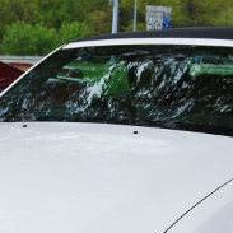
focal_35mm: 125
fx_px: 952
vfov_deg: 13.8
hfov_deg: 14.0
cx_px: 112
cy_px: 228
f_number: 7.1
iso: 100
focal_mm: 28
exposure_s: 1/200
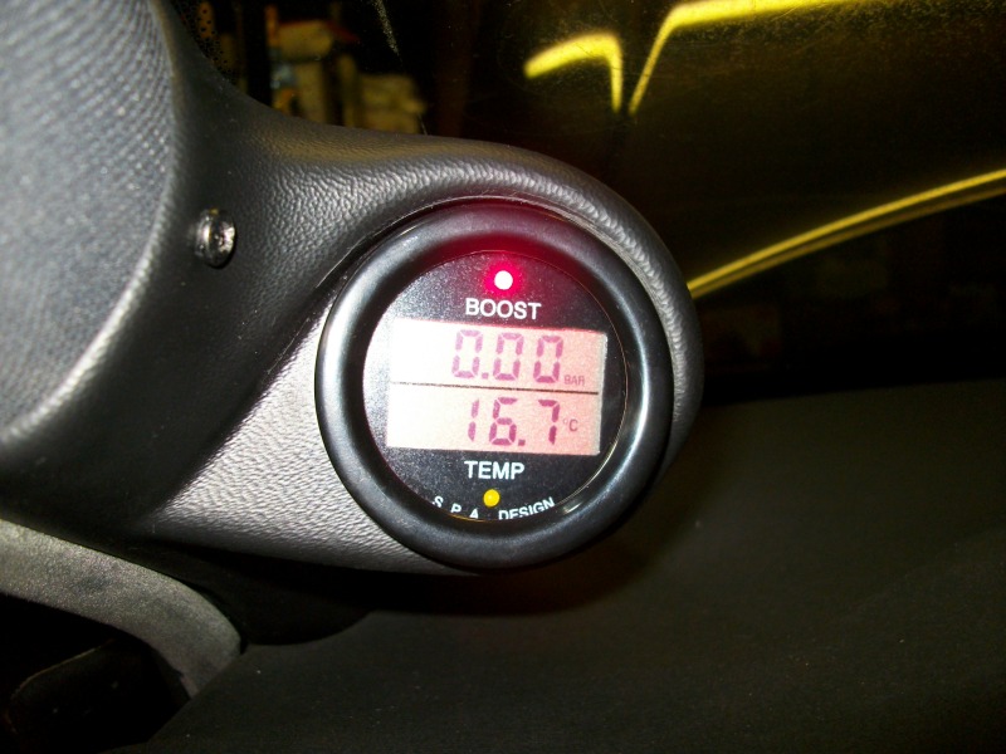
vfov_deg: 41.8
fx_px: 988
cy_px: 377
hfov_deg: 54.0
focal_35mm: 34
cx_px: 503
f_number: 2.9
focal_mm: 5.7
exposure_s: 1/40
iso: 150
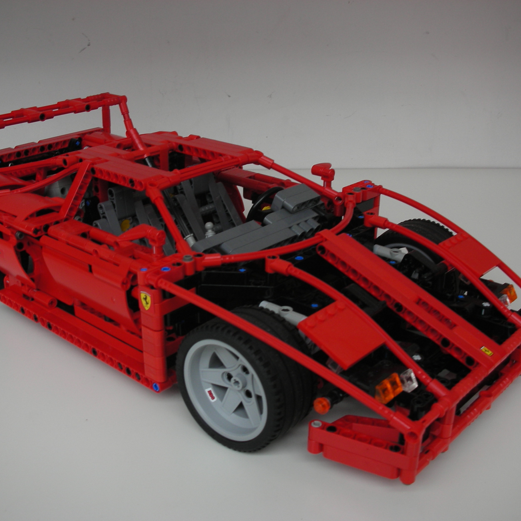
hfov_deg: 40.0
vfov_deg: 40.0
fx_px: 715
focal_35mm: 42
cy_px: 265
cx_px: 231
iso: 50
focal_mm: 5.8
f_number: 3
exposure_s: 1/37.1
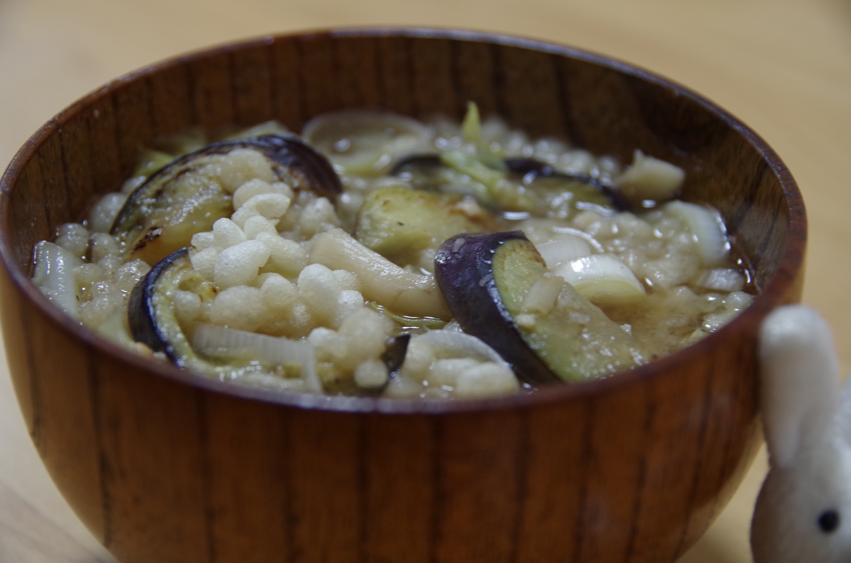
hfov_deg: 25.7
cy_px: 282
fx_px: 1863
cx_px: 426
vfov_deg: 17.2
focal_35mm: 79
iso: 400
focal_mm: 53
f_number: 4.5
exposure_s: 1/10
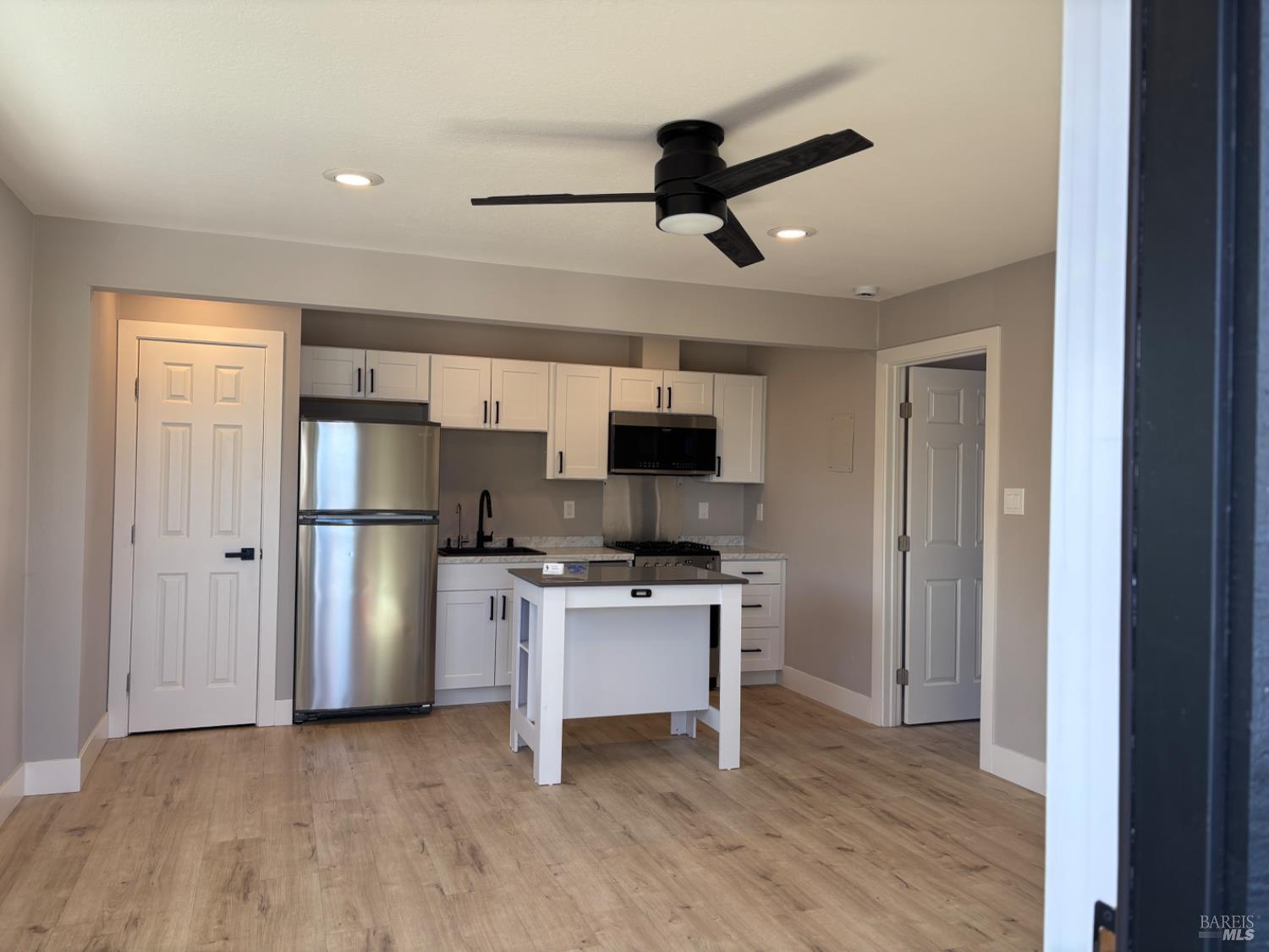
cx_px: 634
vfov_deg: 53.1
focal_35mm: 26
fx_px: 953
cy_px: 476
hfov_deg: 67.3
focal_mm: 5.96
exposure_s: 1/120
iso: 32
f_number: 1.6
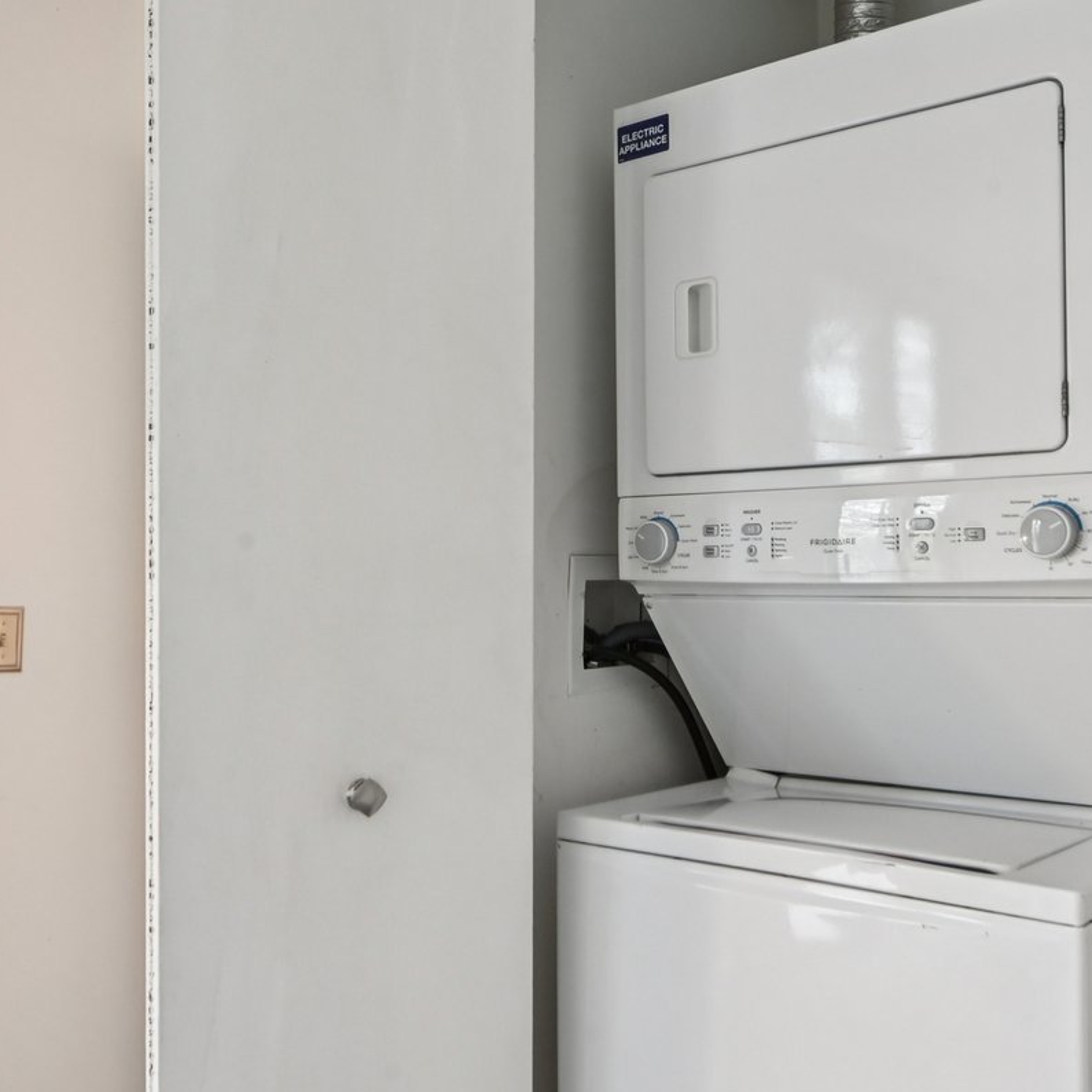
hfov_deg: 47.2
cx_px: 540
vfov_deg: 47.1
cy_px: 606
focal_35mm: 35
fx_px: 1249
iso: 400
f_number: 13
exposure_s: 1/2.5
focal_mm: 16
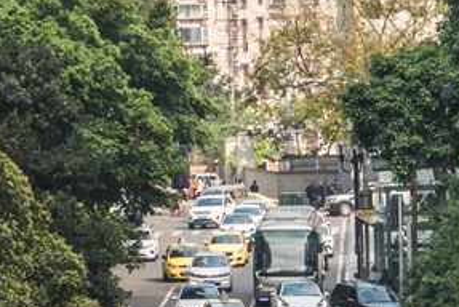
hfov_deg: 4.2
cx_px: 230
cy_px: 116
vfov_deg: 2.8
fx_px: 6215
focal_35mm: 487
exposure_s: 1/100
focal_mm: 70
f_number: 11
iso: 100
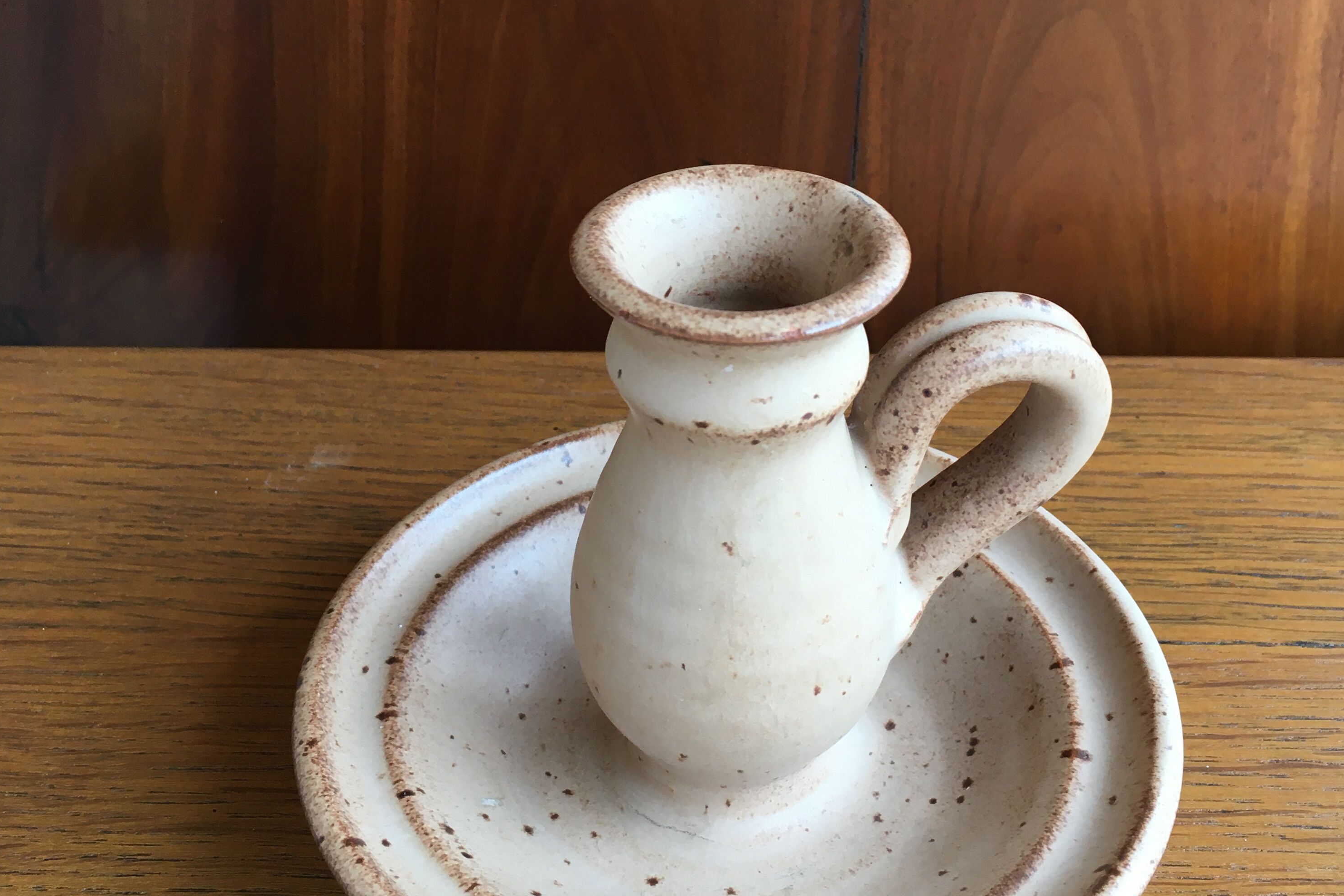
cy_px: 356
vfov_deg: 32.5
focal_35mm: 41
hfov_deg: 47.4
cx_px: 673
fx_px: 1530
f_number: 2.2
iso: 25
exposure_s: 1/33
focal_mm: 4.15
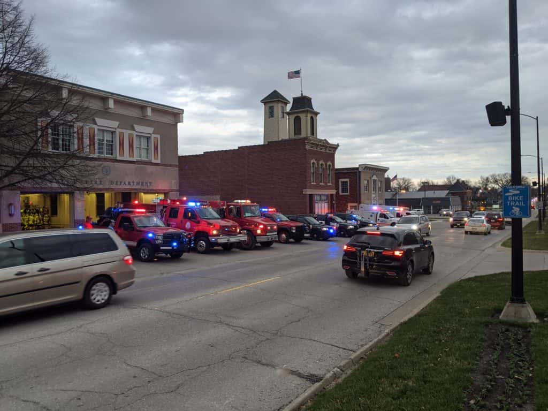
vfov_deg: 51.4
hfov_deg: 65.3
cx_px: 274
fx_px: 427
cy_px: 206
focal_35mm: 27
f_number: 1.8
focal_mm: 4.44
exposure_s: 1/59.9
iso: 74
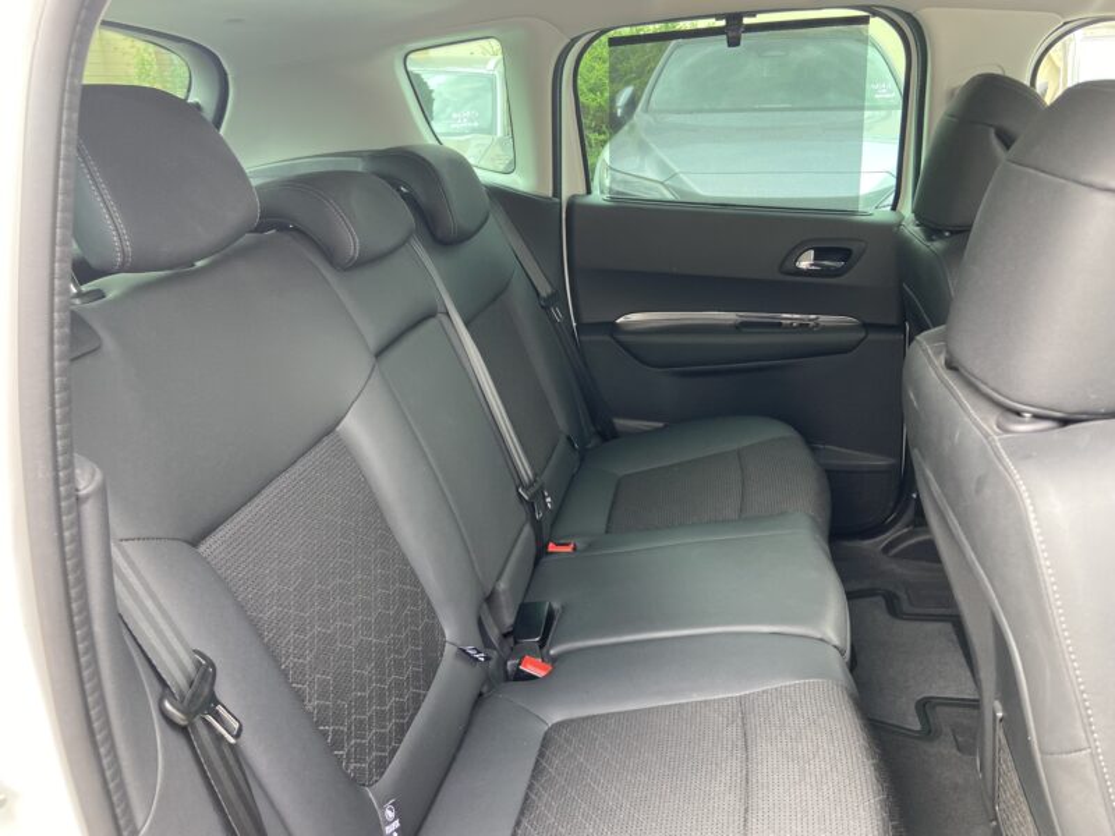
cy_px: 418
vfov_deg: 53.1
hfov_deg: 67.3
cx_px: 558
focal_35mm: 26
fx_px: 837
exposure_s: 1/122
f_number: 1.8
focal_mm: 4.25
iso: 100
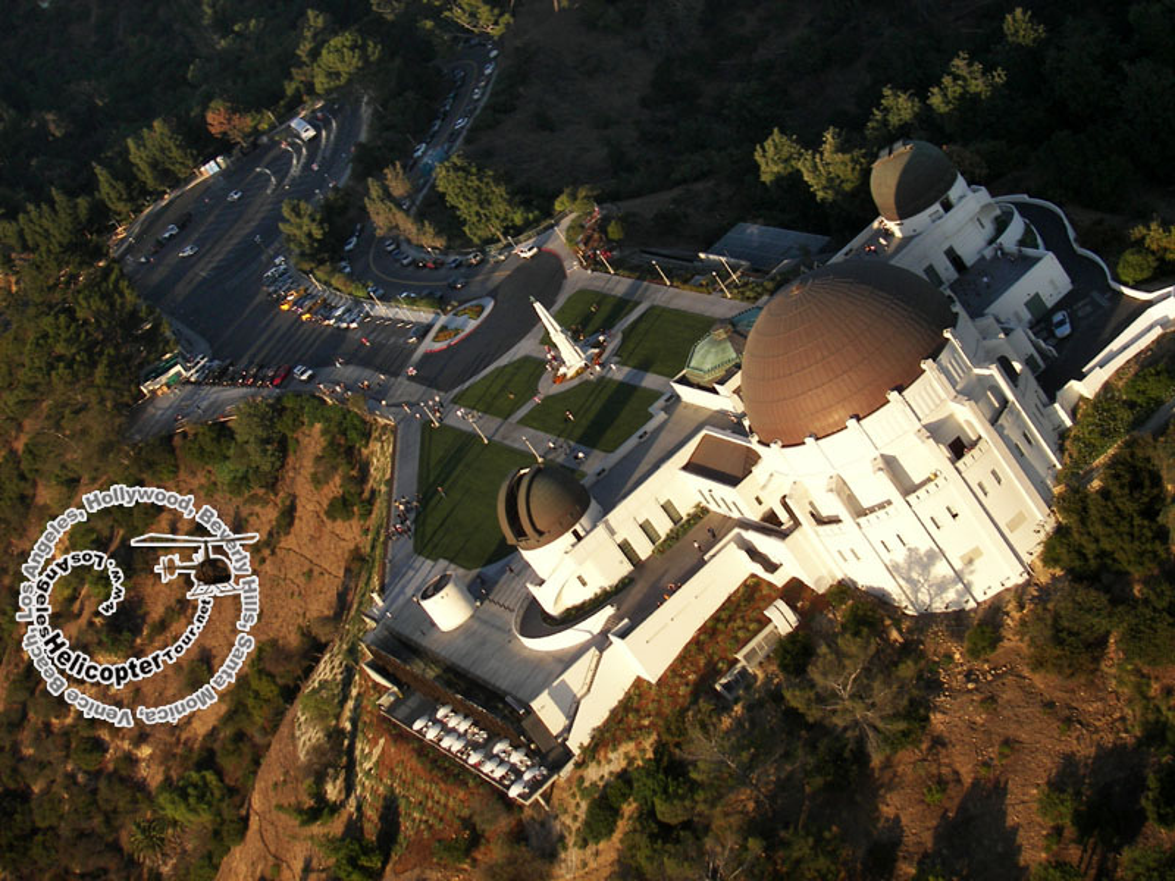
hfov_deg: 21.1
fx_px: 3157
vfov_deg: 15.9
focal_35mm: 93
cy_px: 440
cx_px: 588
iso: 50
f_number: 3.2
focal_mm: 15.4
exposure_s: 1/320
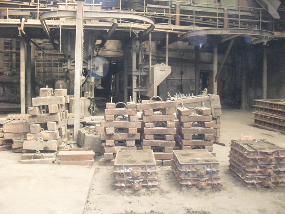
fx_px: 313
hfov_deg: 49.0
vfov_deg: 37.7
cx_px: 142
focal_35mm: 38
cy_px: 107
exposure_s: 1/45
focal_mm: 6.3
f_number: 2.8
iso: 400
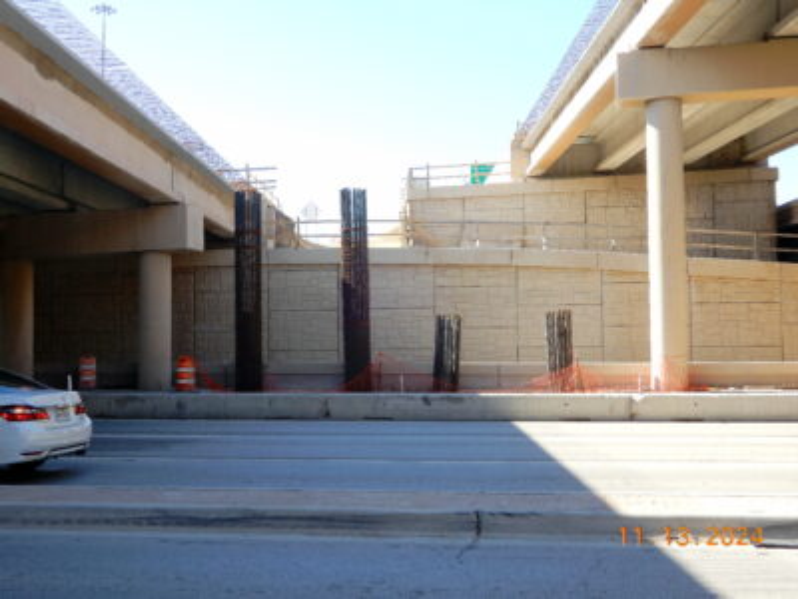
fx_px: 1037
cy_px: 300
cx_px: 399
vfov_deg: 32.2
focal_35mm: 45
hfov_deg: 42.1
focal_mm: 8
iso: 80
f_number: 4
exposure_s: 1/250
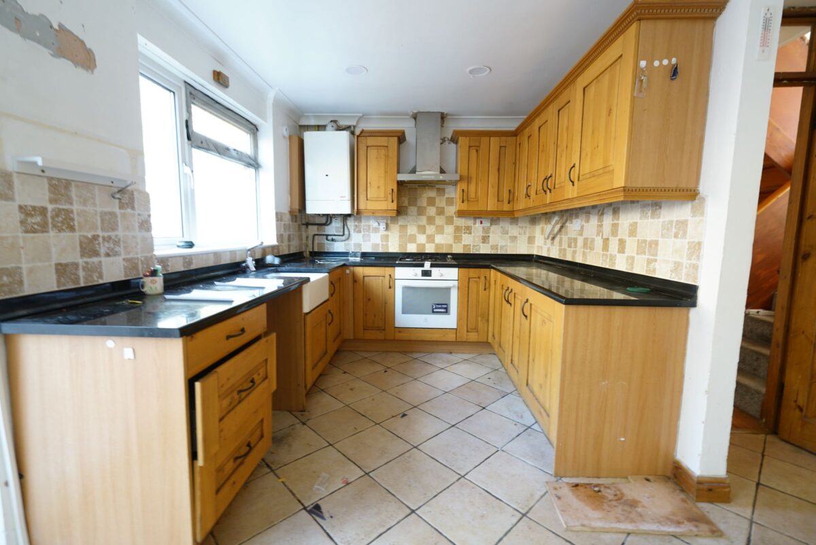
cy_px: 272
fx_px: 363
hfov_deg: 96.7
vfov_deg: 73.8
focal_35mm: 16
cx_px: 408
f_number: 5.6
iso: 500
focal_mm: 16
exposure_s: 1/5
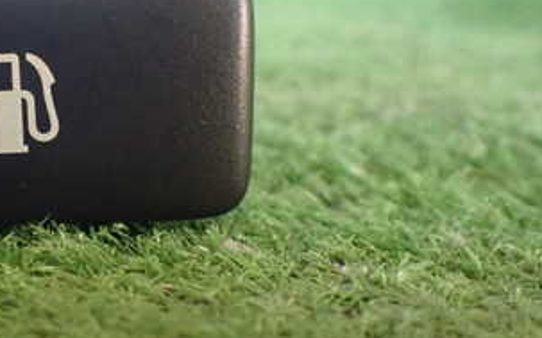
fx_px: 930
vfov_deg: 20.6
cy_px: 136
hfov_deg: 31.0
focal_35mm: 63
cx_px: 52
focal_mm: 5.4
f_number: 2.3
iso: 800
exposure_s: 1/125
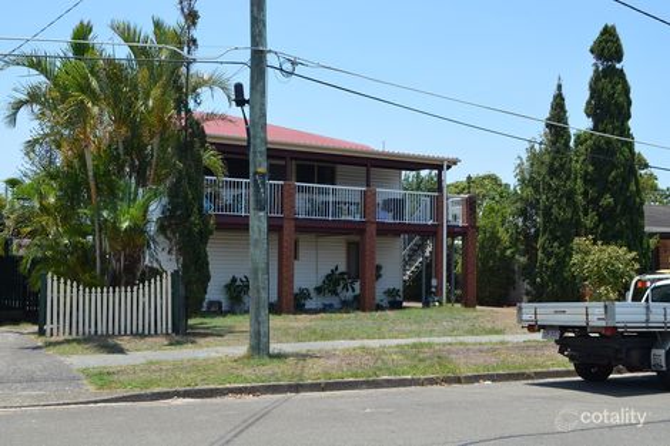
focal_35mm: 39
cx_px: 335
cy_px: 223
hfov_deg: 49.6
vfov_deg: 34.2
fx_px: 726
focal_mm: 26
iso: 140
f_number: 8
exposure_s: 1/250
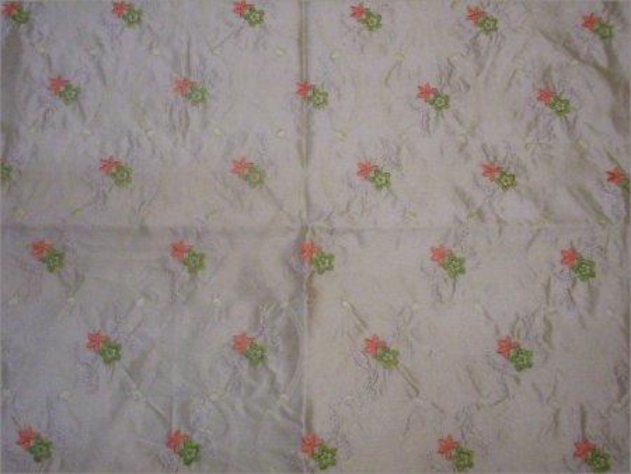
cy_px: 237
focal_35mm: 38
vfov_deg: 37.8
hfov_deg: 49.0
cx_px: 316
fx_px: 693
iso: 200
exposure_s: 1/67.7
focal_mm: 4.99
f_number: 4.5
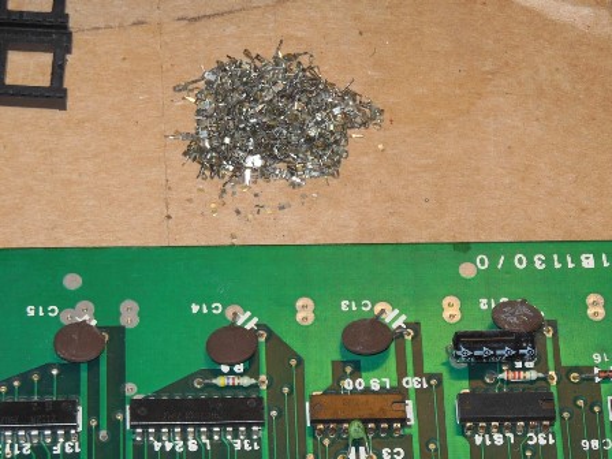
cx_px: 306
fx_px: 1962
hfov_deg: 17.7
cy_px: 230
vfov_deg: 13.3
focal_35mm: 111
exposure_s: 1/60
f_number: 4.8
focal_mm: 19.7
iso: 200
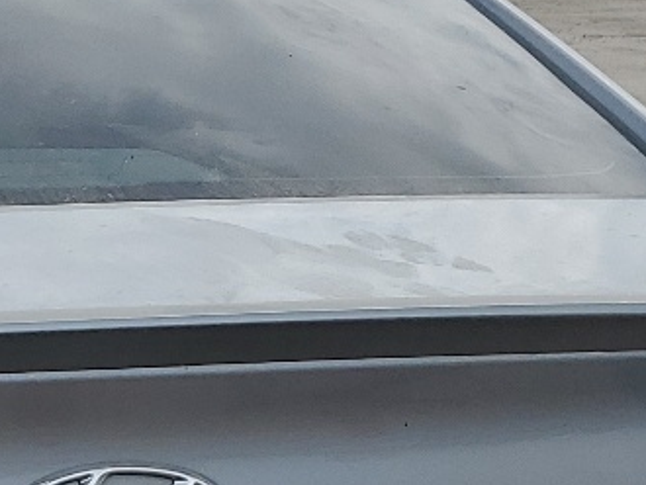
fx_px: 2353
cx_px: -194
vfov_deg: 11.6
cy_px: 551
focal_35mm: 126
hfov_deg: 14.9
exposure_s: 1/3333
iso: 50
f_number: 1.5
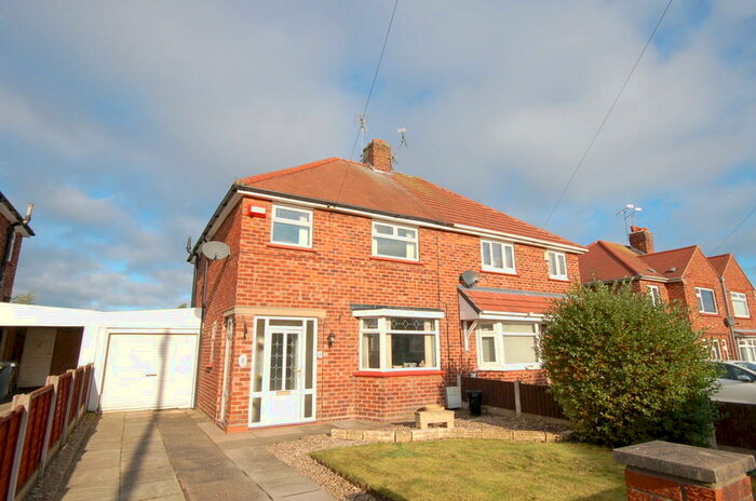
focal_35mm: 17
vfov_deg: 69.4
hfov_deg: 92.5
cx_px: 378
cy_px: 250
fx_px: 362
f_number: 11
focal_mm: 11.5
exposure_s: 1/500
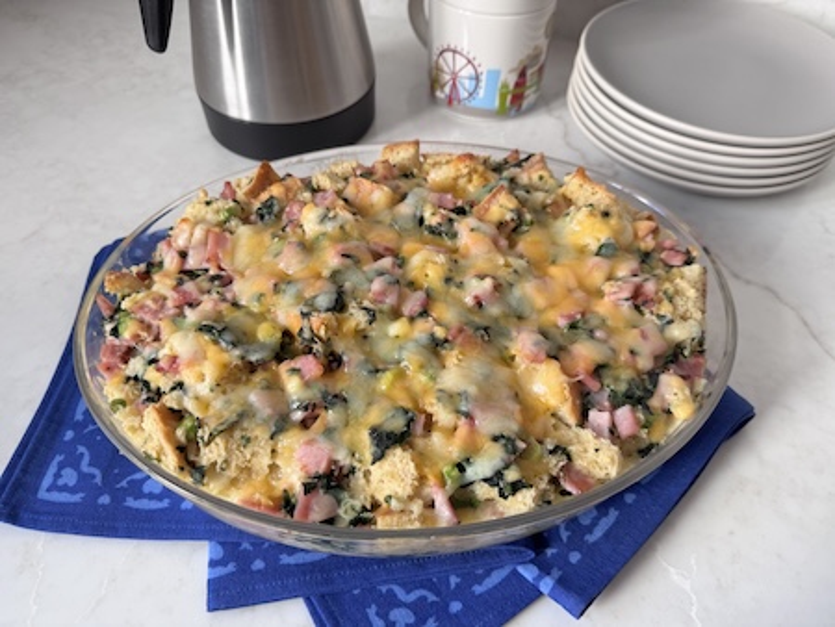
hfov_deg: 71.6
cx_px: 418
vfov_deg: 56.9
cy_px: 314
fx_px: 579
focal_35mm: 24
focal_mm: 6.76
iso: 125
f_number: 1.78
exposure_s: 1/121
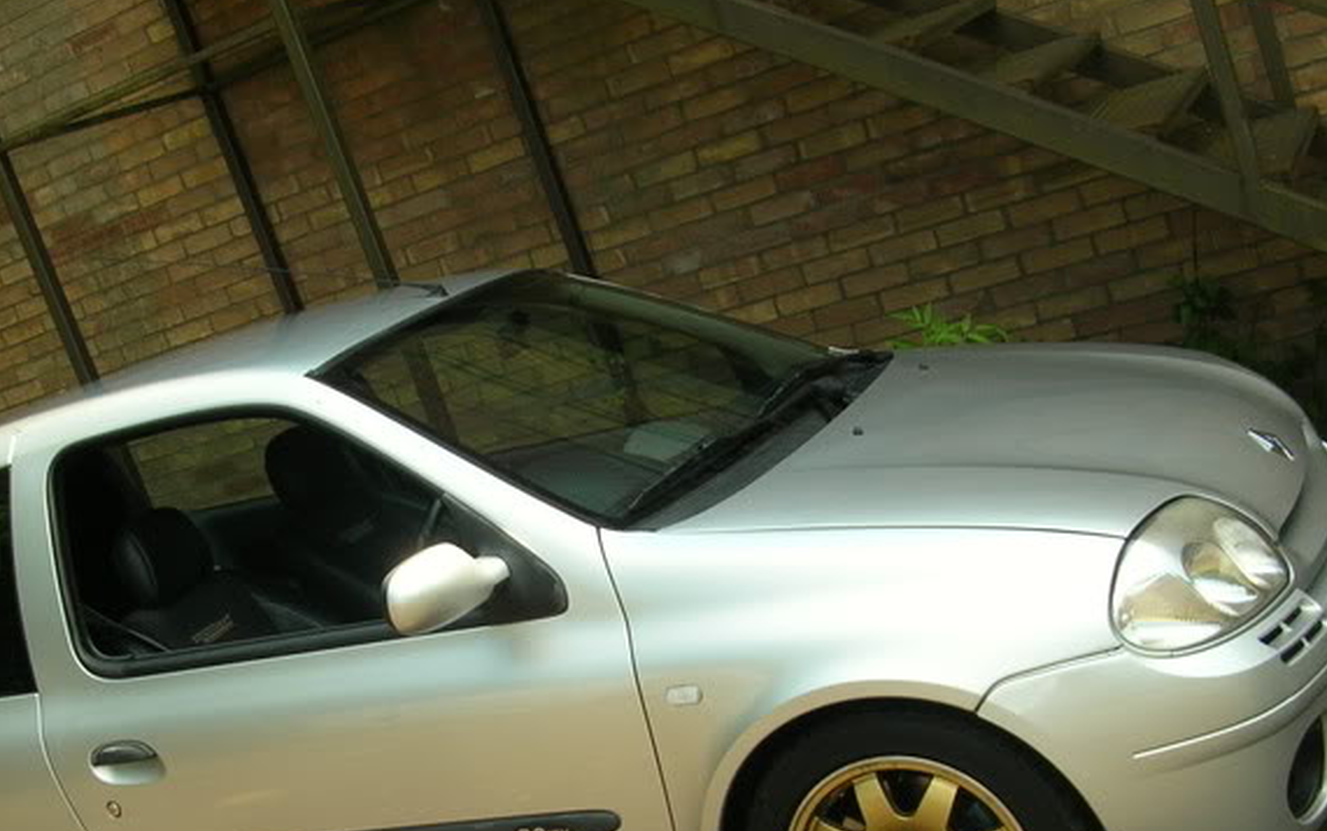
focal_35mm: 52
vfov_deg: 24.7
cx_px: 512
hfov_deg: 38.6
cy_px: 592
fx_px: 1882
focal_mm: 5.8
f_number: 2.8
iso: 50
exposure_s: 1/374
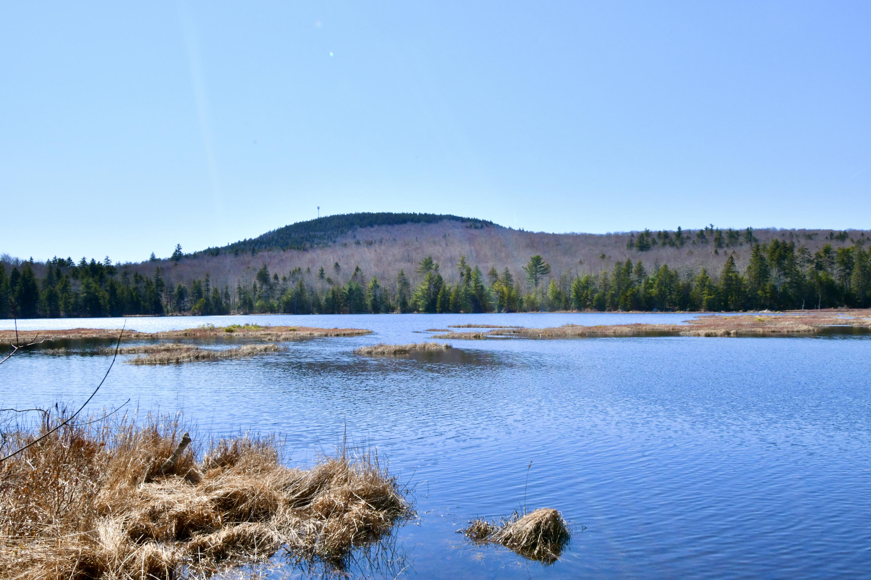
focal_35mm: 30
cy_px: 290
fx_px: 725
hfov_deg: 62.0
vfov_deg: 43.6
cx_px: 436
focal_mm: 20
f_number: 22
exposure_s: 1/250
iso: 720
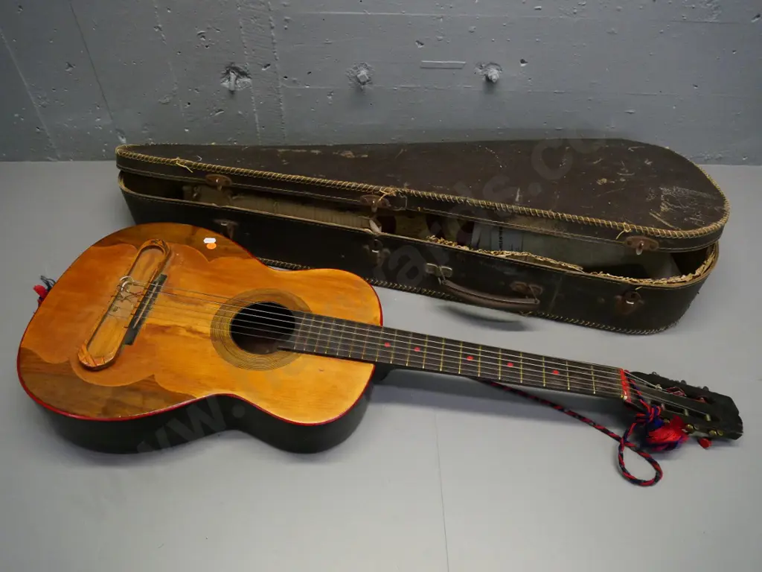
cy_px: 286
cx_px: 381
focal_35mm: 24
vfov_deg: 56.8
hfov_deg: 71.6
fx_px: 528
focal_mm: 12
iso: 3200
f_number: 5
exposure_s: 1/250
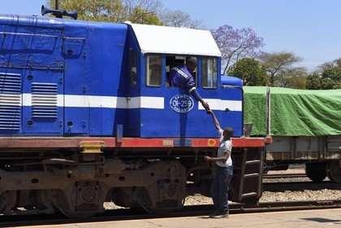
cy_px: 114
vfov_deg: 19.5
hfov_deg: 28.8
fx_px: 663
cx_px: 170
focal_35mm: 70
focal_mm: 70
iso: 400
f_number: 14
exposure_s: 1/250
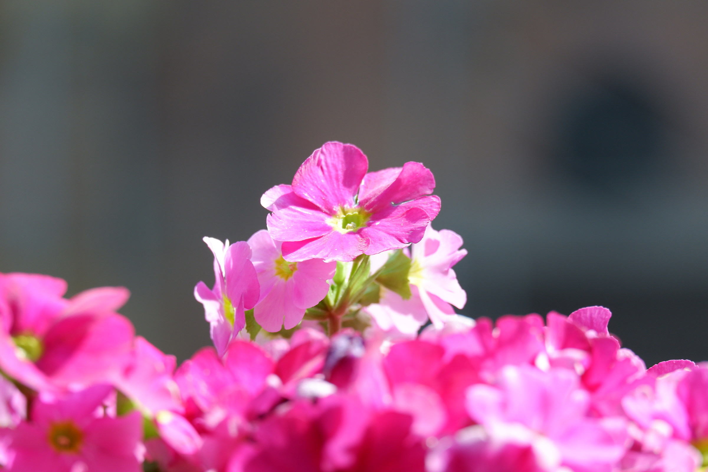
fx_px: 3756
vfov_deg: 7.2
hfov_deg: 10.8
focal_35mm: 191
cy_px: 236
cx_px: 354
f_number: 5.8
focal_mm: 127.9
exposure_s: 1/125
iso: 320
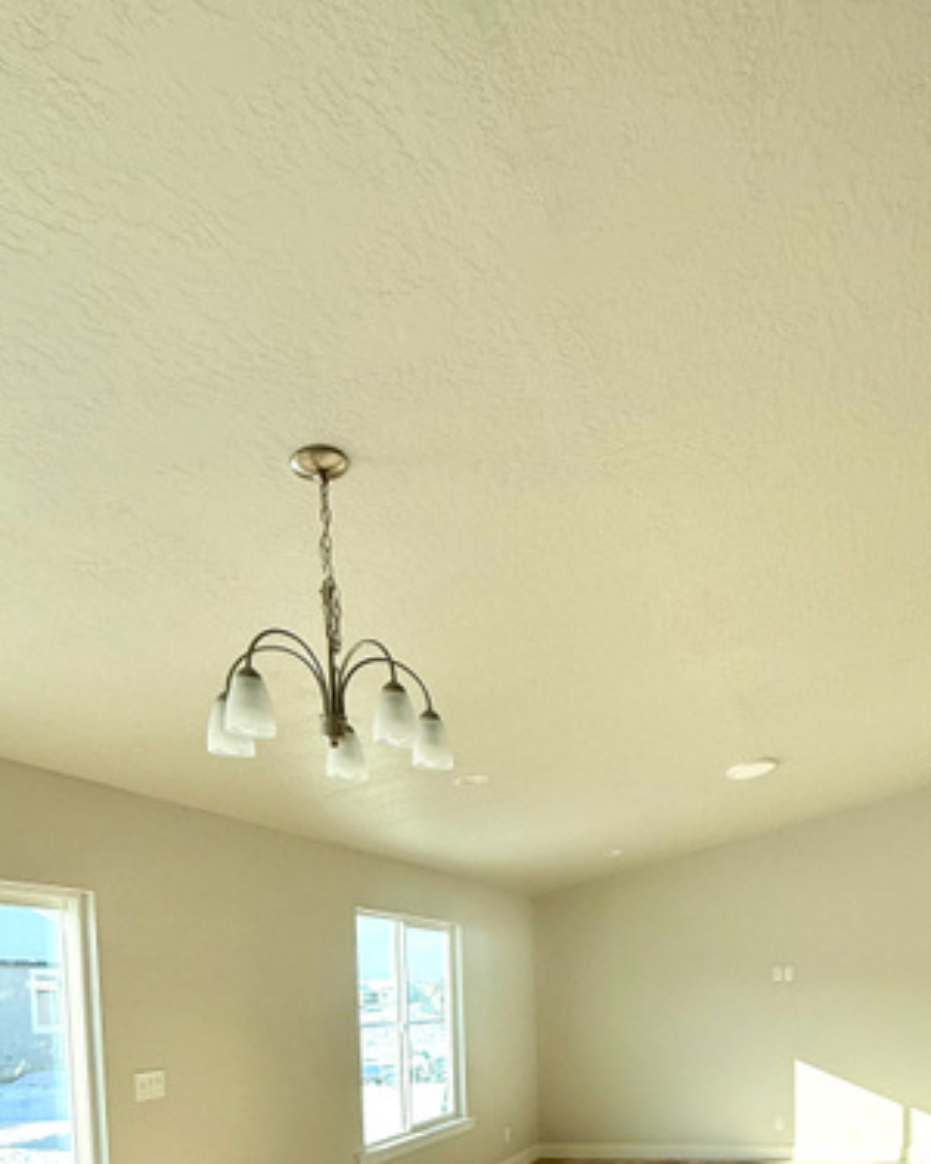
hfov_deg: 48.0
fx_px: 964
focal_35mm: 28
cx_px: 773
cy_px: 1049
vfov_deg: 54.2
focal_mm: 2.22
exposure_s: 1/734
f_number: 2.2
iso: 50
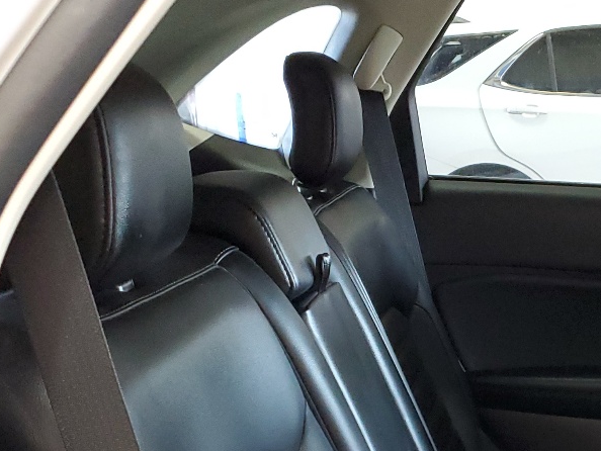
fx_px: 1216
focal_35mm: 70
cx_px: 640
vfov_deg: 20.1
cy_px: 493
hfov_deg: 25.9
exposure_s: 1/40
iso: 350
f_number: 1.5
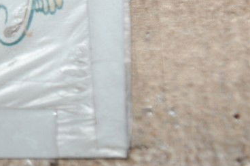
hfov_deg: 8.8
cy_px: 15
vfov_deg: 6.0
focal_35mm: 228
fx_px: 1583
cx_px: -139
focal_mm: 70
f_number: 5
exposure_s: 1/160
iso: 200
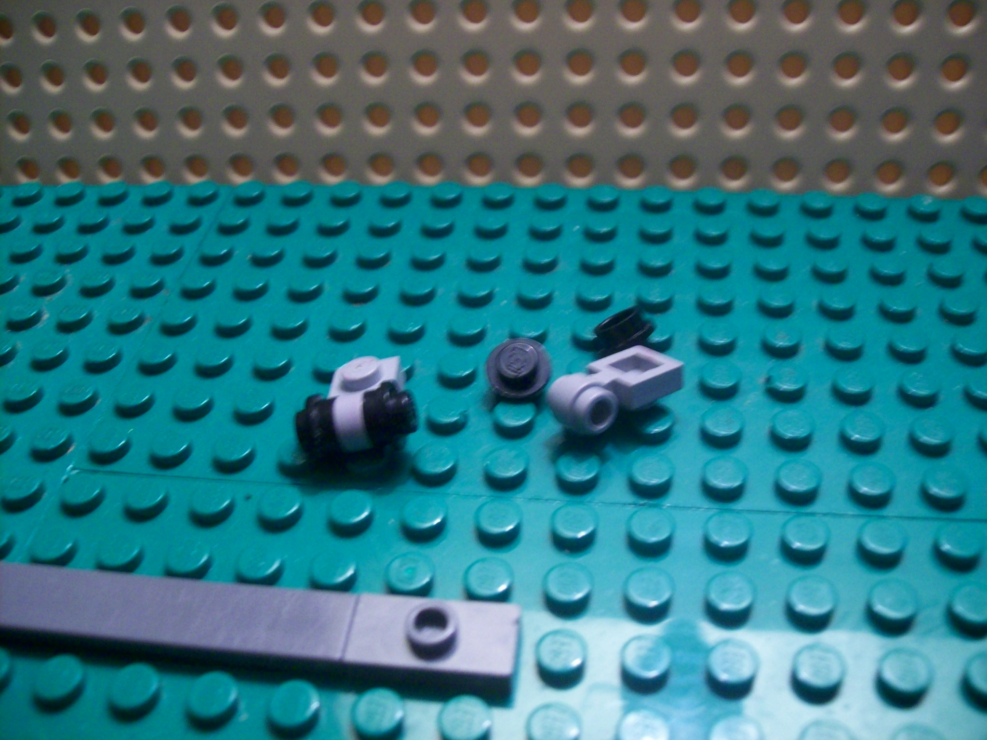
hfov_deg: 51.4
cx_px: 494
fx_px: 1026
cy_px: 370
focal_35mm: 36
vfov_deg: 39.7
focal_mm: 6
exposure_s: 1/16
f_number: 2.7
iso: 160
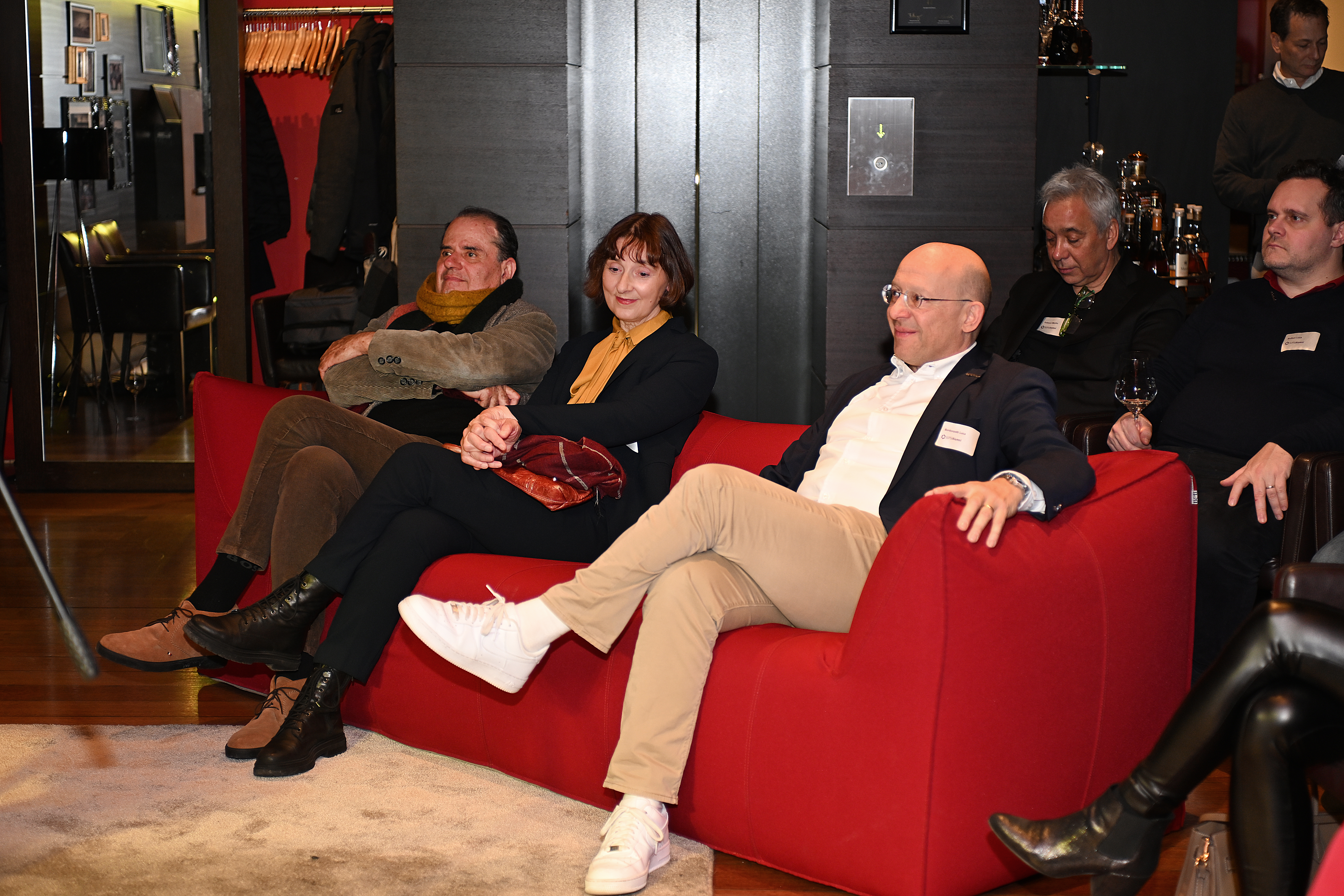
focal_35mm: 56
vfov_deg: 24.2
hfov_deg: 35.6
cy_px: 448
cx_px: 672
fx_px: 2091
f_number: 2.8
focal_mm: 56
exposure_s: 1/60
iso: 640
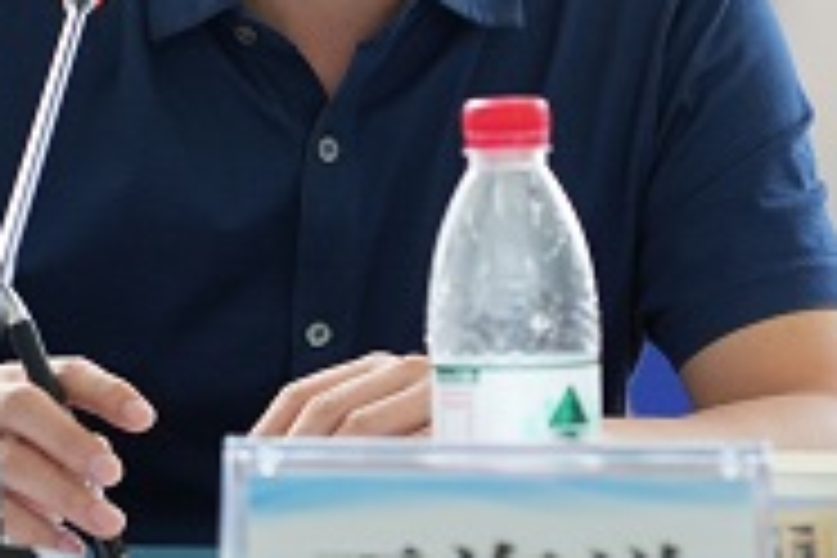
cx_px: 490
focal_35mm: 339
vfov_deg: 4.0
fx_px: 7881
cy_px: -50
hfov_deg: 6.1
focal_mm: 105
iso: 800
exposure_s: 1/250
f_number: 4
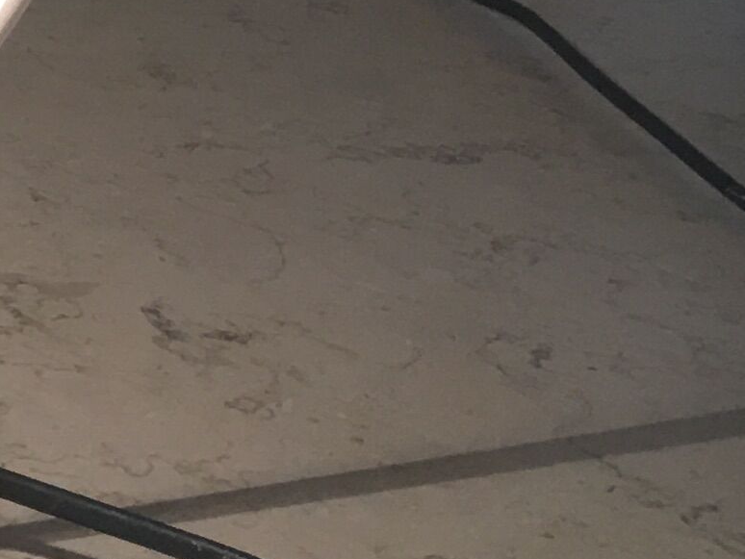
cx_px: -972
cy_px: -573
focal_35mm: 151
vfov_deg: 9.2
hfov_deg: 11.2
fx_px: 3251
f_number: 2.2
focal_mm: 4.15
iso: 32
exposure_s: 1/17
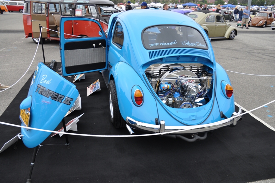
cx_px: 138
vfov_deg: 47.8
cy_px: 92
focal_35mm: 27
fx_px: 206
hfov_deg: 67.5
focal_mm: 18
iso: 200
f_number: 6.3
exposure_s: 1/160
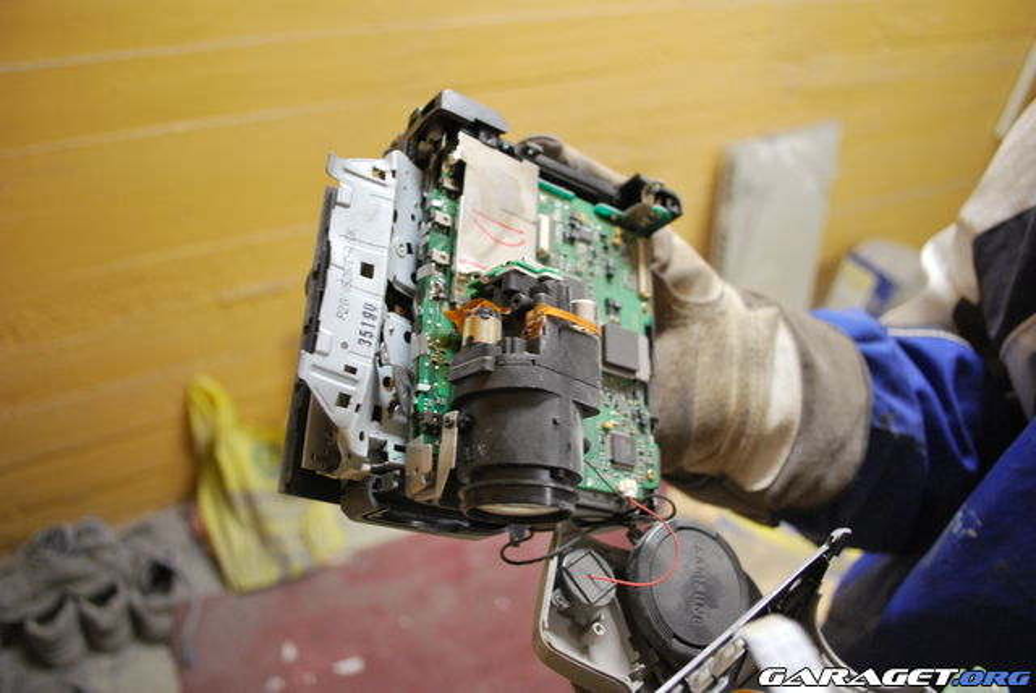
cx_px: 518
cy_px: 346
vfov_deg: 48.0
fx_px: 778
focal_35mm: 27
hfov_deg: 67.3
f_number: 3.5
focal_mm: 18
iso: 800
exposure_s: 1/30
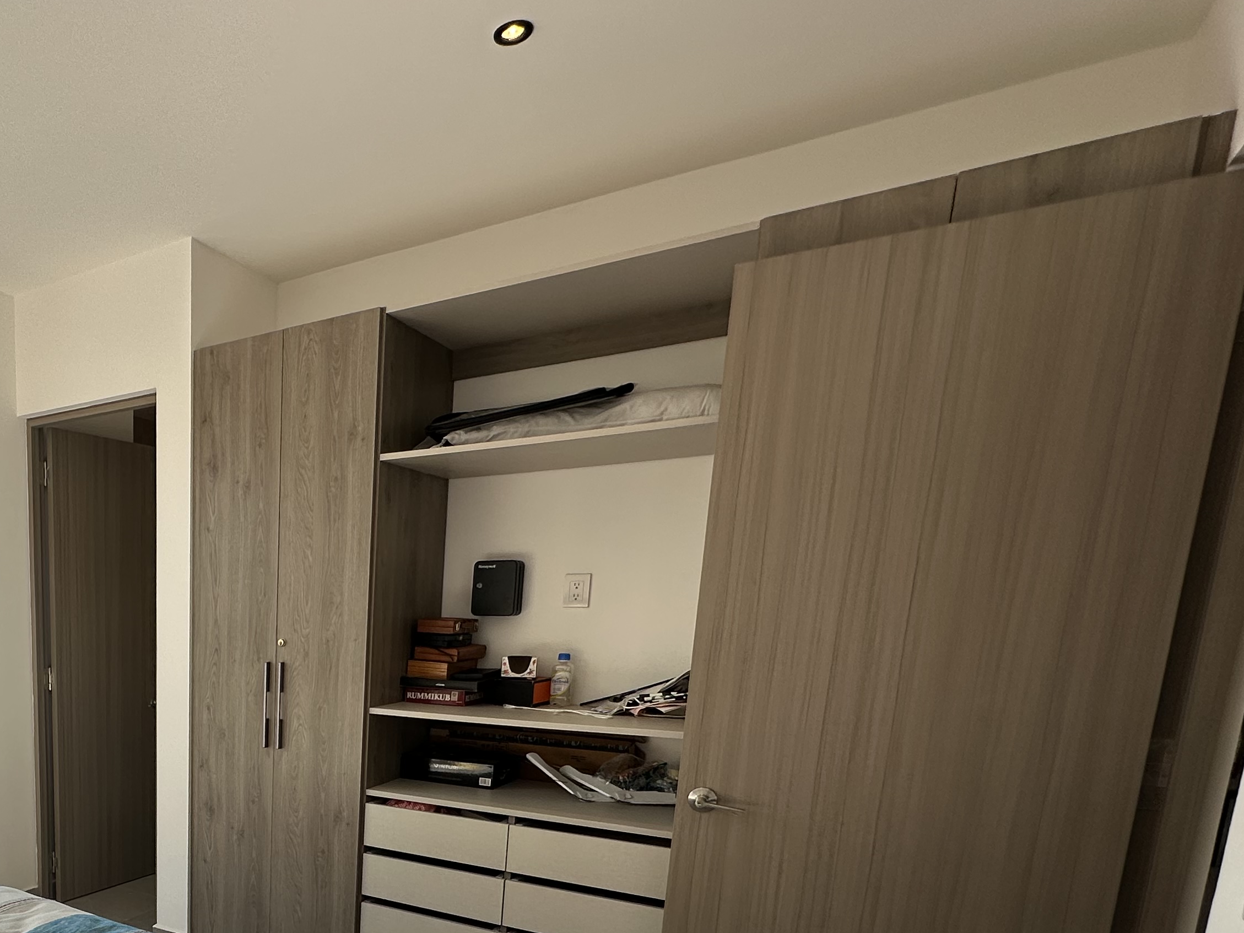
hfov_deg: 60.4
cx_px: 159
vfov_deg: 50.8
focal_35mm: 25
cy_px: 773
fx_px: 898
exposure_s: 1/422
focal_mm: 2.22
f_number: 2.2
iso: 40
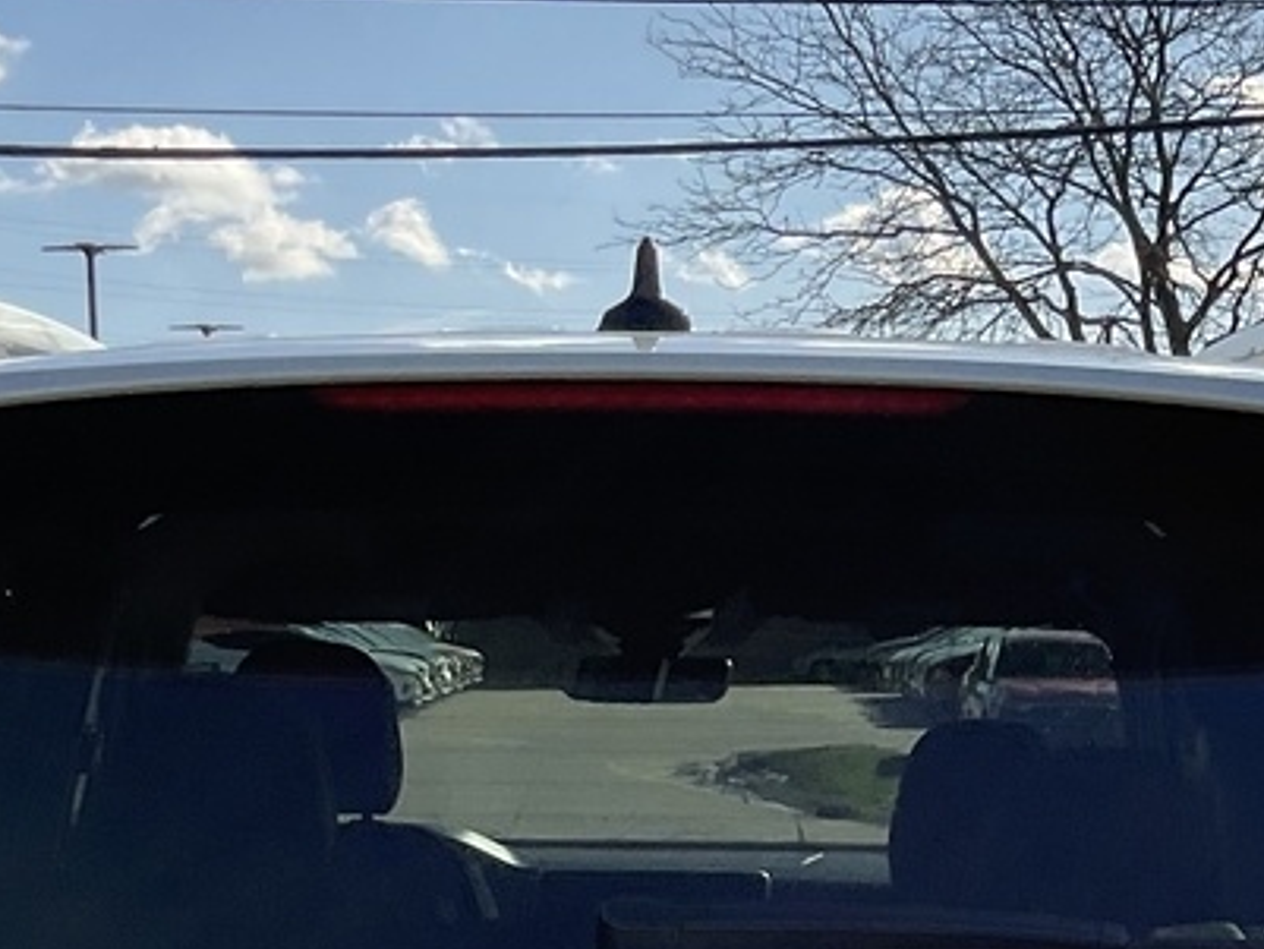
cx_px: 586
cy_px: 1067
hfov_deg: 26.3
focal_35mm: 74
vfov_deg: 19.0
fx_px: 2703
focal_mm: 3
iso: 16
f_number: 1.8
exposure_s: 1/1412
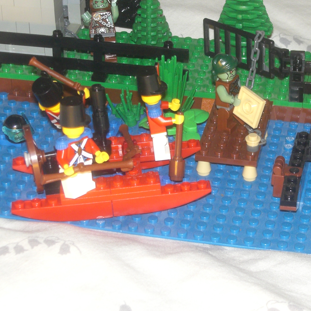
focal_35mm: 112
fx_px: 1138
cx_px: 197
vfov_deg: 15.5
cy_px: 128
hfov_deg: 15.5
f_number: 4.1
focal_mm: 11.34
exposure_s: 1/60
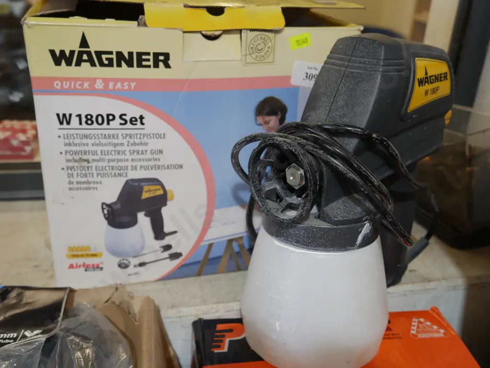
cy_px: 184
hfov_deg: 51.3
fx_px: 510
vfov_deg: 39.7
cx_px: 245
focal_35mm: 36
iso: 400
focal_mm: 18
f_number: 4
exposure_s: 1/60
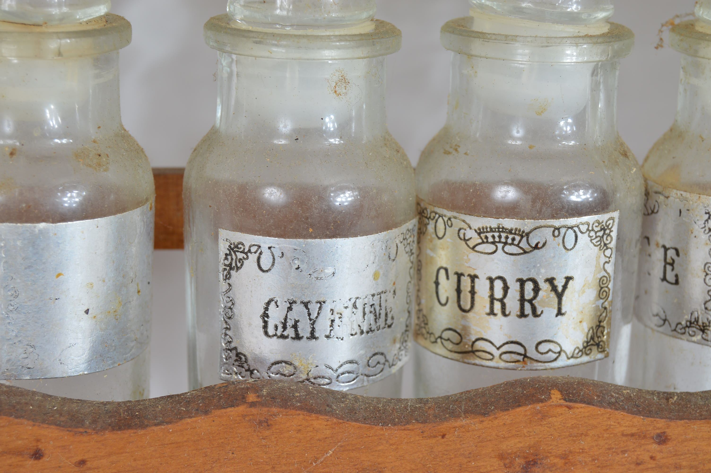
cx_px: 356
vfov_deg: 16.5
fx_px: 1628
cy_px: 236
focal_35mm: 82
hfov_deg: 24.6
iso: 100
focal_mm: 55
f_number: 8
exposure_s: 1/80
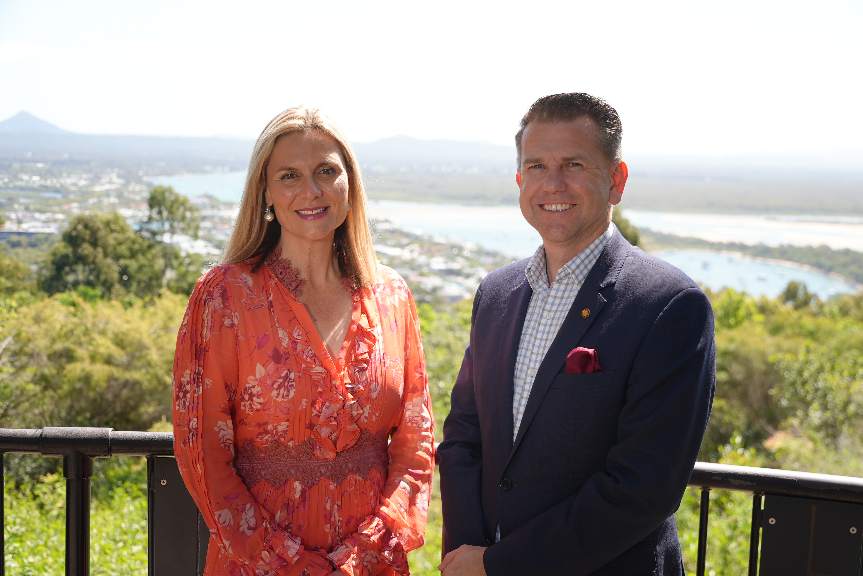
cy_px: 288
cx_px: 432
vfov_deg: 30.6
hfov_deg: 44.5
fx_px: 1055
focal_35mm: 44
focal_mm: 44
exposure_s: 1/200
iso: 80
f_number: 4
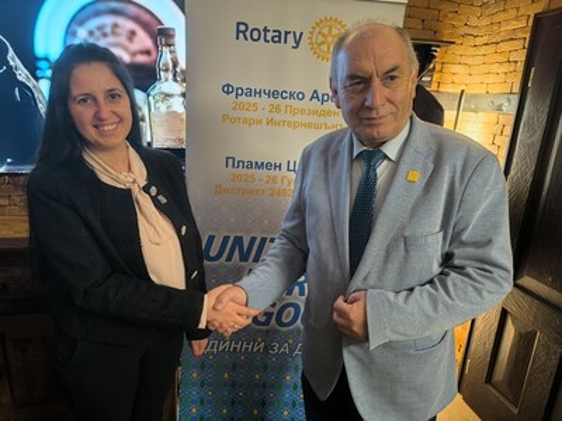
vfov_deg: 58.9
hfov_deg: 73.9
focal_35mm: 23
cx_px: 281
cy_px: 210
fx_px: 373
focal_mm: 6.14
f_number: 1.65
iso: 4000
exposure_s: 1/12.5
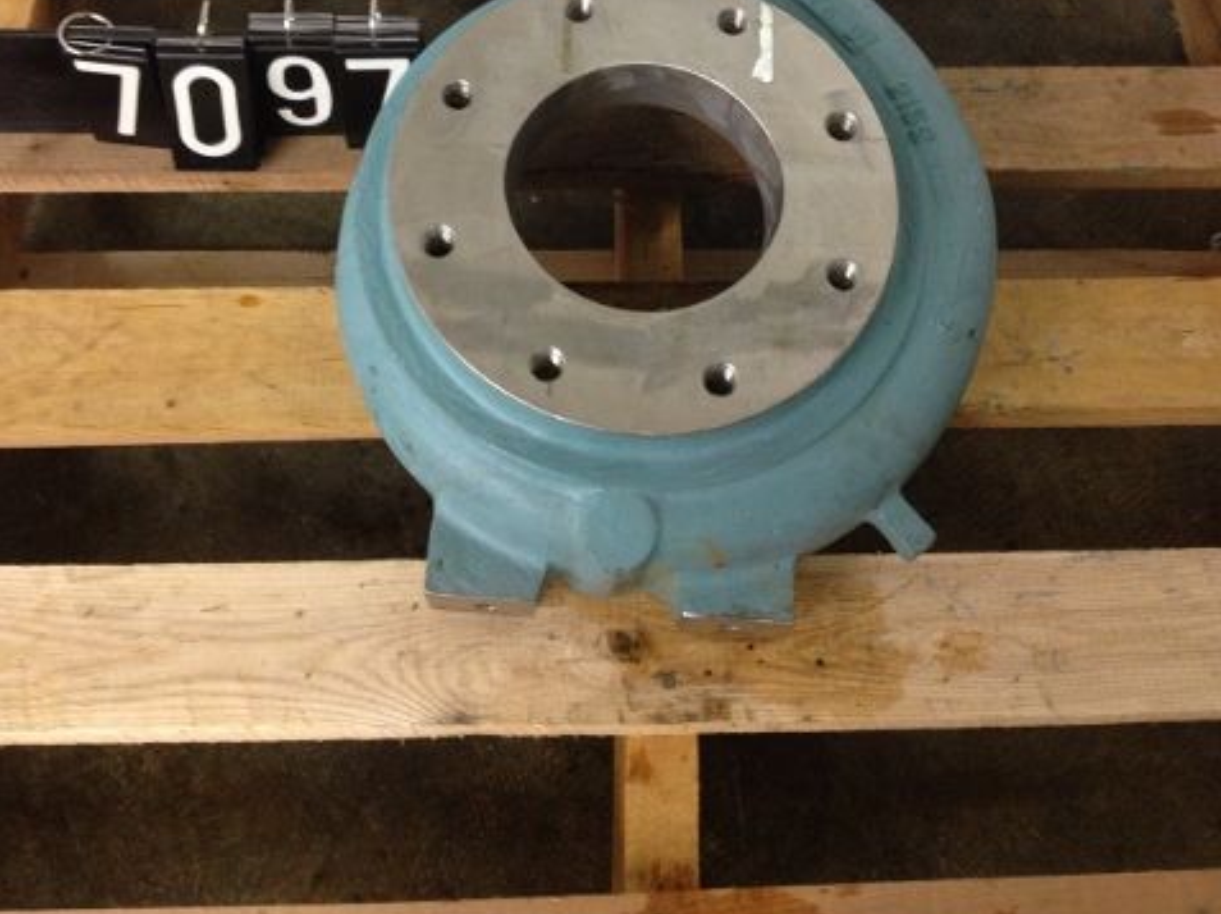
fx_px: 1657
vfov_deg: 29.6
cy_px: 100
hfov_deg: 40.5
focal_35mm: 47
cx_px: 609
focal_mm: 4.28
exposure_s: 1/20
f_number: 2.4
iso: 250
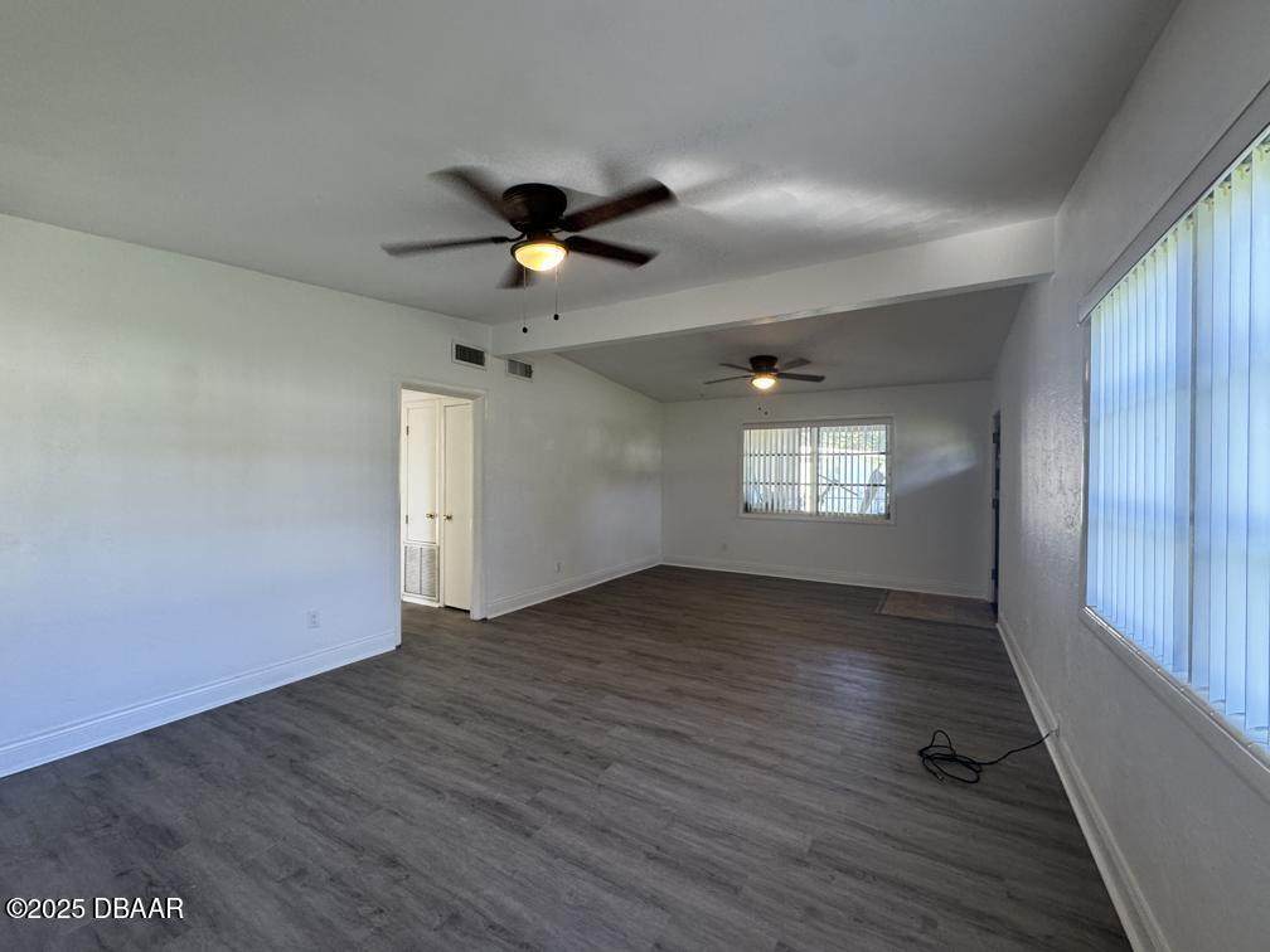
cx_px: 635
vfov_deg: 85.7
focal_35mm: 14
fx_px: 514
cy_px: 476
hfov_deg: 102.1
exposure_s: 1/60
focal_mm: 2.22
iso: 200
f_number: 2.2
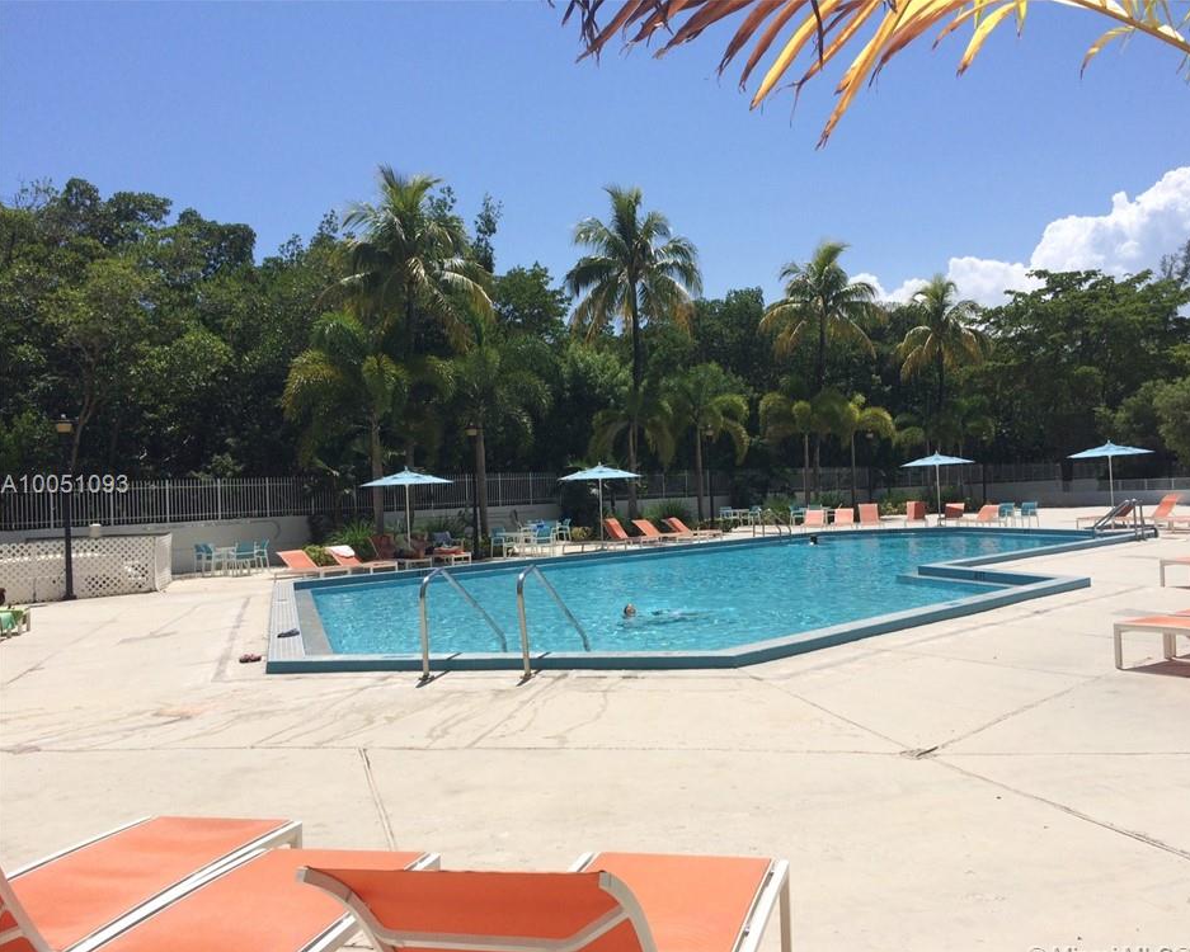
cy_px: 486
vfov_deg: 45.8
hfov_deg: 55.6
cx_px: 648
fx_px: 1127
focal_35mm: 32
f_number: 2.2
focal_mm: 4.12
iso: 40
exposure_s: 1/4115
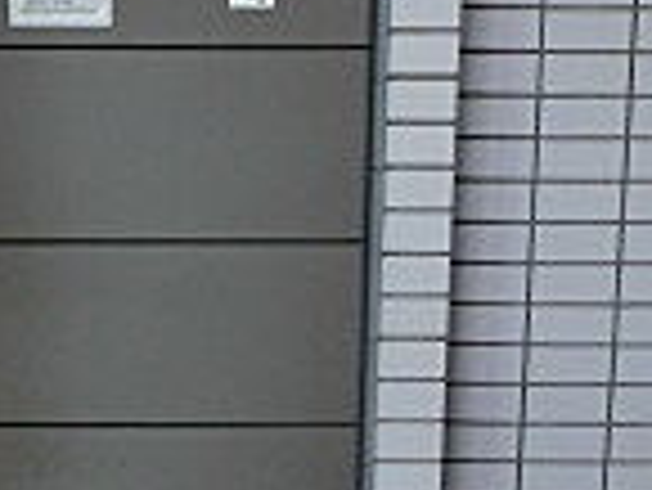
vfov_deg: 13.6
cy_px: -72
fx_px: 1998
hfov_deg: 18.4
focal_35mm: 106
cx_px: 162
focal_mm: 4.24
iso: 320
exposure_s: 1/60
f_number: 3
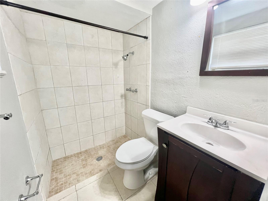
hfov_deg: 106.2
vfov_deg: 89.9
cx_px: 134
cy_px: 100
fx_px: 101
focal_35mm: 13
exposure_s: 1/120
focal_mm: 1.57
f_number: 1.8
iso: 200
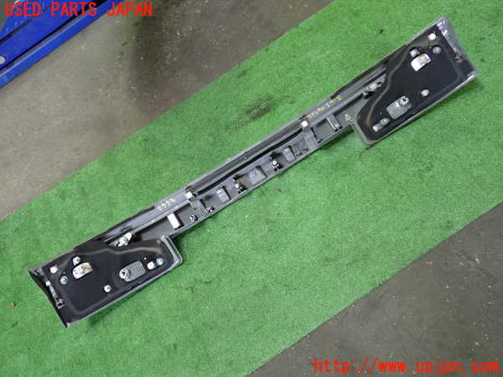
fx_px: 436
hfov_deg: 60.0
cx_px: 252
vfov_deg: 46.8
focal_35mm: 30
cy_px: 188
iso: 250
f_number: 2.3
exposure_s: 1/30
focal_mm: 5.4
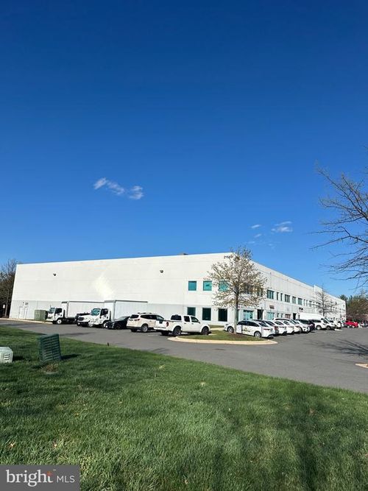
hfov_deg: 56.8
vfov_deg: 71.6
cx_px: 184
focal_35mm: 24
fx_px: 340
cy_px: 246
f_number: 1.78
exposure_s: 1/7042
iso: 80
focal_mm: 6.86
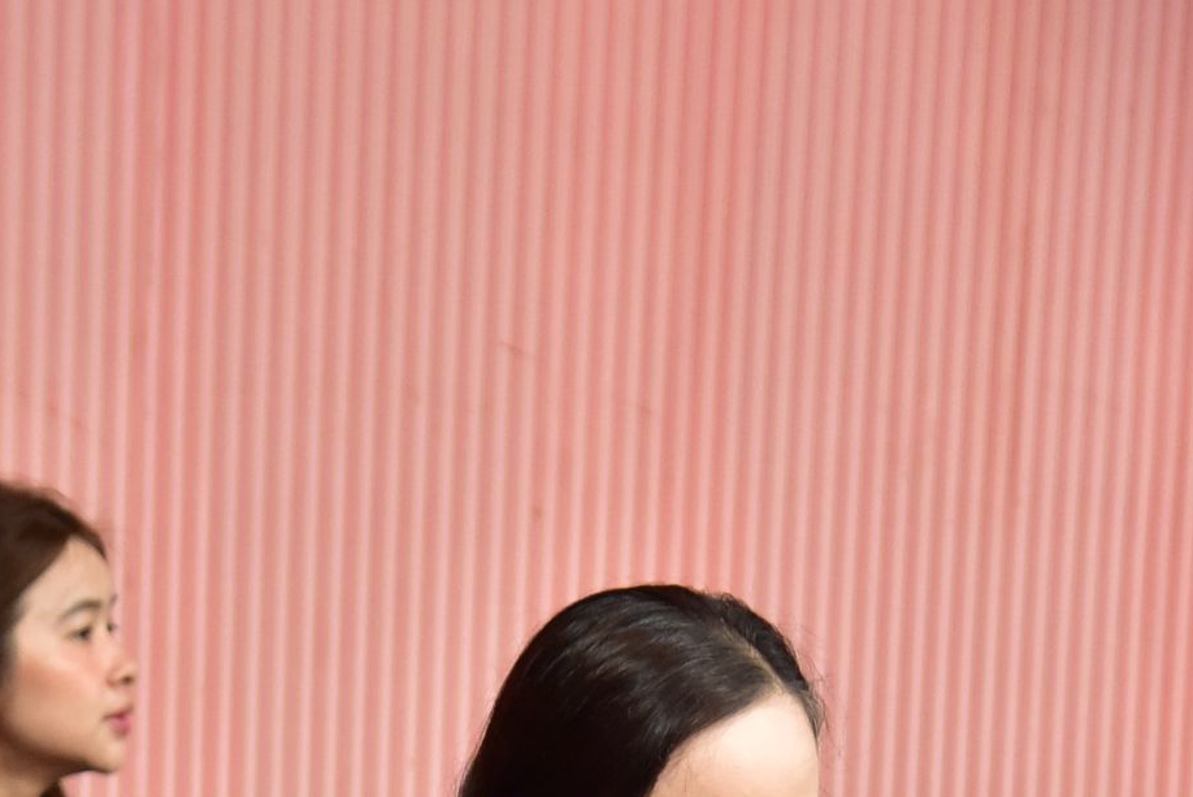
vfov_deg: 7.7
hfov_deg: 11.4
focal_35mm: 177
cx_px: -273
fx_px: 5868
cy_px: 982
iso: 2500
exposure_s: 1/100
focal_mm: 65
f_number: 5
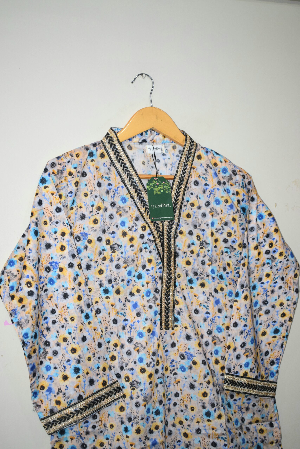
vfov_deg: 38.9
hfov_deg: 26.5
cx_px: 150
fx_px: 637
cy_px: 224
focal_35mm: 51
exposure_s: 1/100
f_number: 5
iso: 800
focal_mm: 34
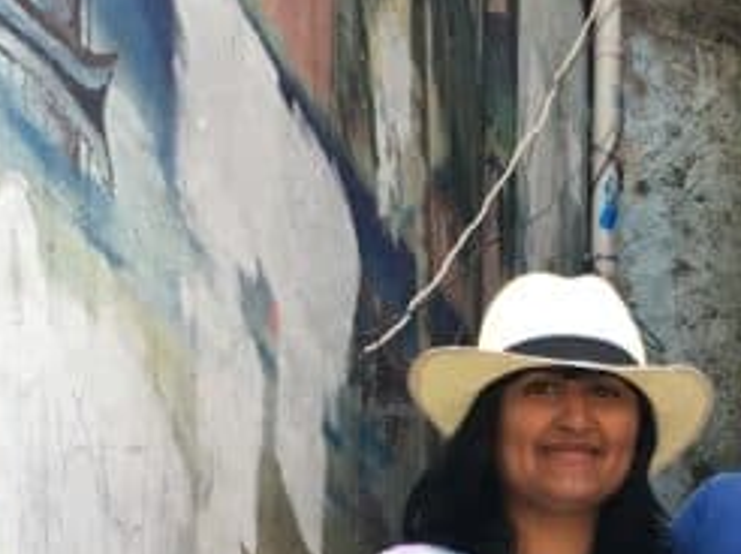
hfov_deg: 15.4
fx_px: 2695
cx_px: 696
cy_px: 799
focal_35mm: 126
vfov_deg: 11.3
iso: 25
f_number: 2.2
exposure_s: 1/40
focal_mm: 4.15
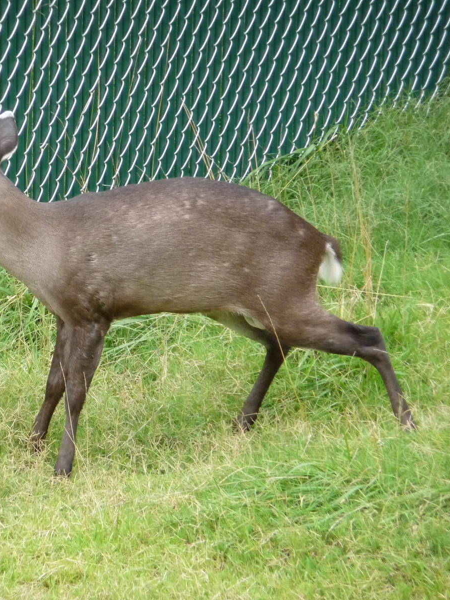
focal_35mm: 374
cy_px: 300
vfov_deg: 5.3
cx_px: 102
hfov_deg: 4.0
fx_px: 6485
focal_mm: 47
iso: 400
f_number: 4.9
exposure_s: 1/400
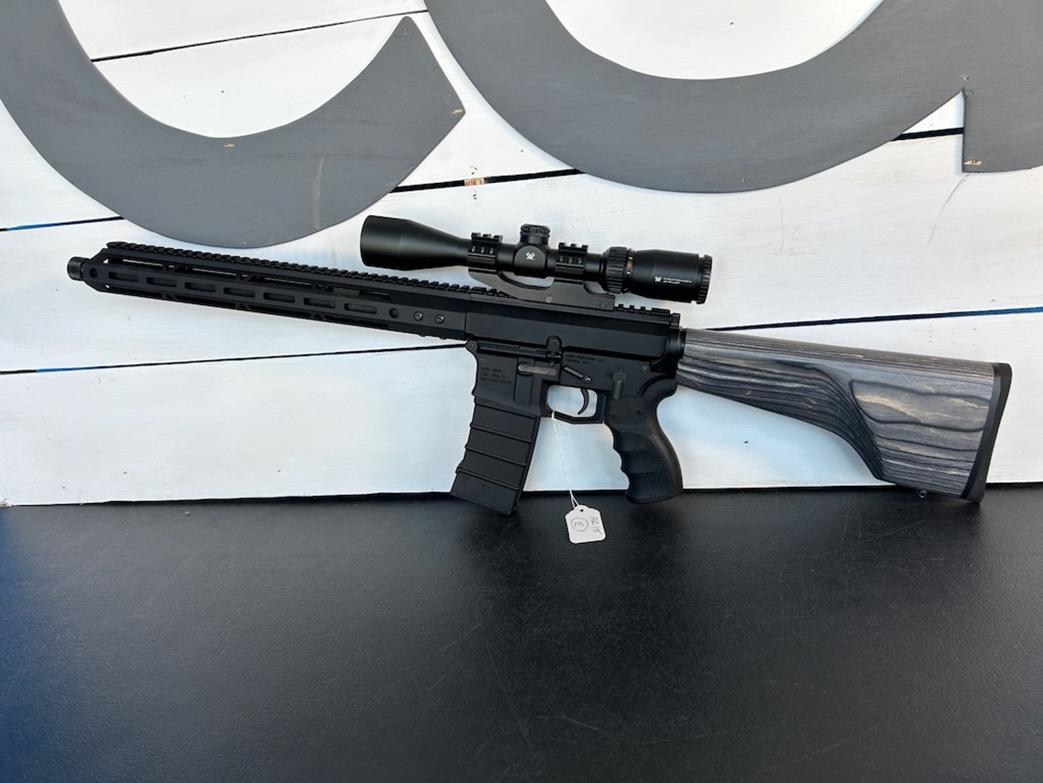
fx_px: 783
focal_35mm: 26
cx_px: 522
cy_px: 392
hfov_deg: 67.3
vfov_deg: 53.1
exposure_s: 1/128
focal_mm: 5.7
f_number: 1.5
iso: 32
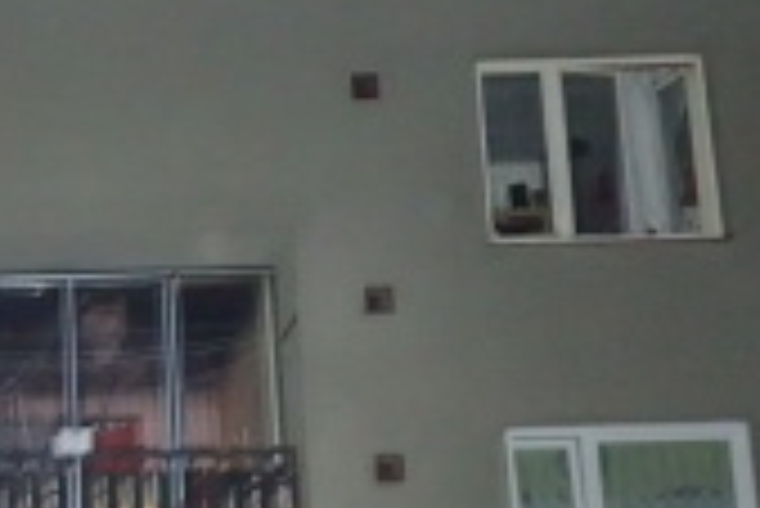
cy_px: 393
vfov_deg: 17.6
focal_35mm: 77
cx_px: 27
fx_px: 1627
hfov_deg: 25.2
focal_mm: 4.5
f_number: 2
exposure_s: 1/8
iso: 1600
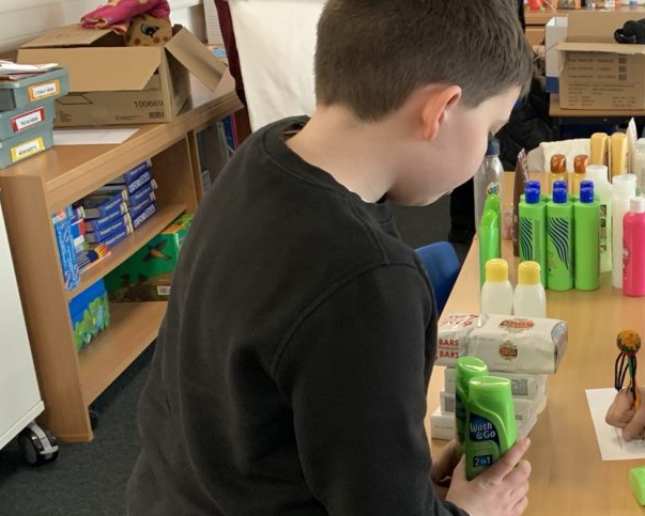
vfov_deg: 28.6
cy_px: 242
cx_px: 626
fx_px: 1012
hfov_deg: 32.8
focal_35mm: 53
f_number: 1.8
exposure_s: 1/56
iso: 200
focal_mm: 4.25
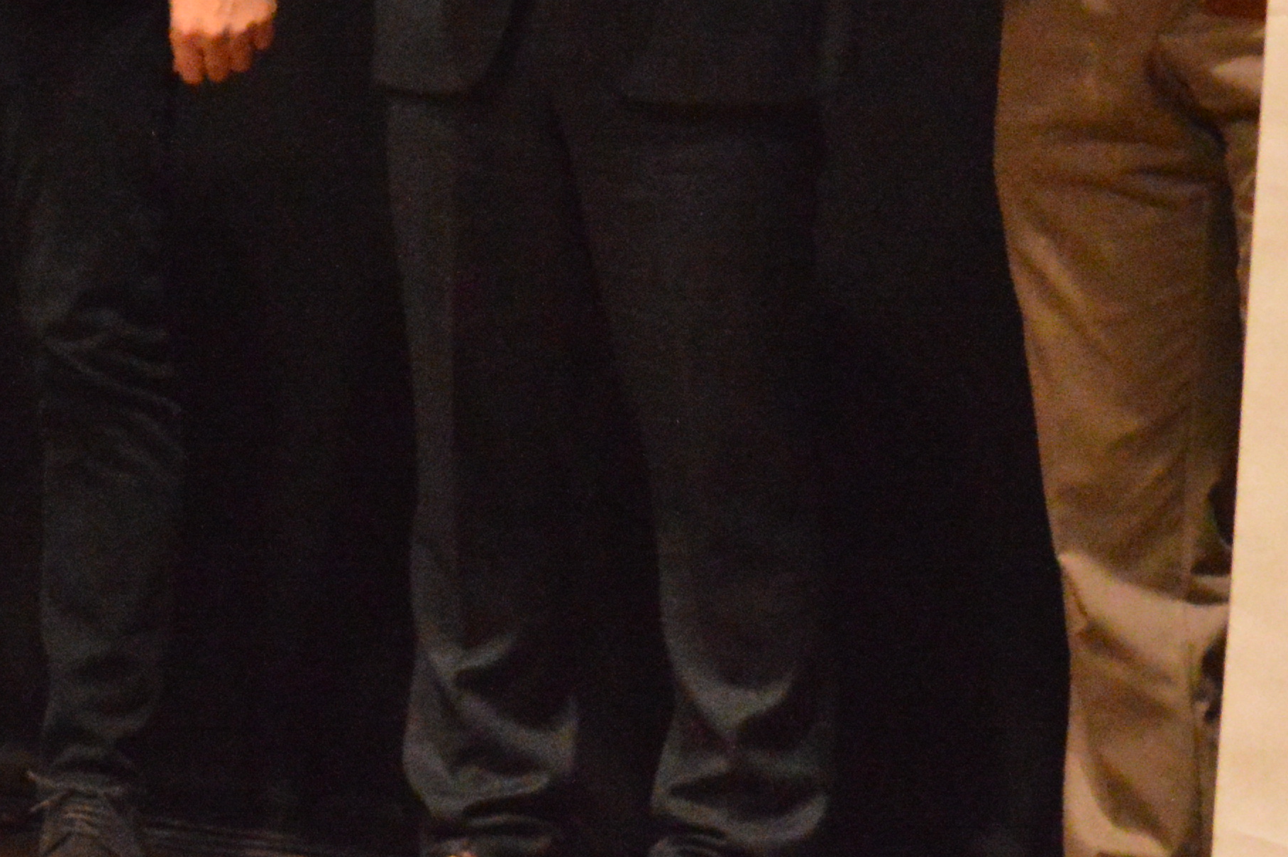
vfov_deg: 8.0
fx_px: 6041
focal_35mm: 169
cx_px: 131
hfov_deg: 12.1
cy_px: -414
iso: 6400
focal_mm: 34
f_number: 5
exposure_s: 1/60
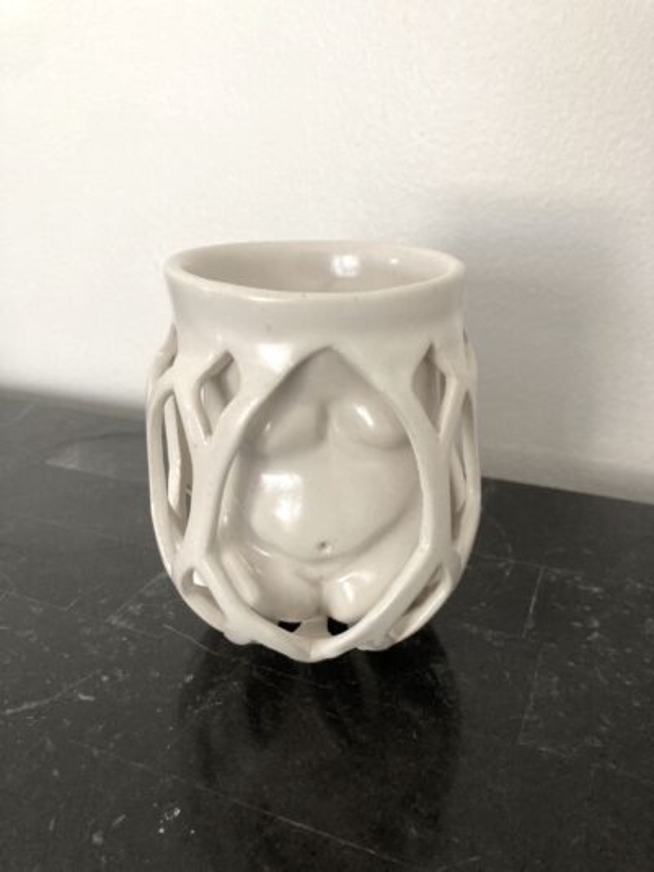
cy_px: 436
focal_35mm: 28
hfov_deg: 49.8
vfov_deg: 63.4
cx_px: 327
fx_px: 705
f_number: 1.8
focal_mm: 3.99
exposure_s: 1/57
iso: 320
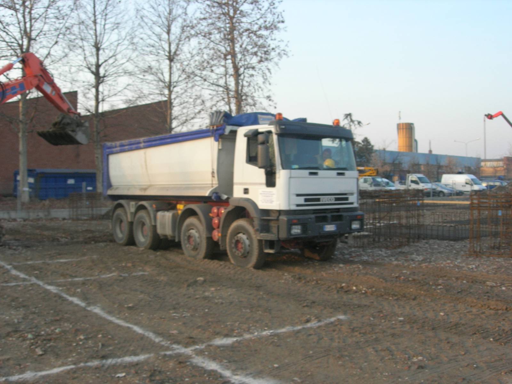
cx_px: 256
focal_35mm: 38
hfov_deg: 49.0
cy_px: 192
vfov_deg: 37.7
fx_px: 562
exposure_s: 1/127
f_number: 4.8
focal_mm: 7.8
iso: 82
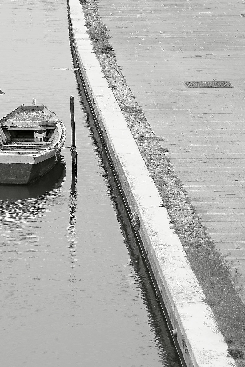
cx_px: 26
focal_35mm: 181
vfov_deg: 11.4
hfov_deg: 7.6
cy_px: 217
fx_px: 1846
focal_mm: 60
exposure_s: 1/640
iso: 200
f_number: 5.6
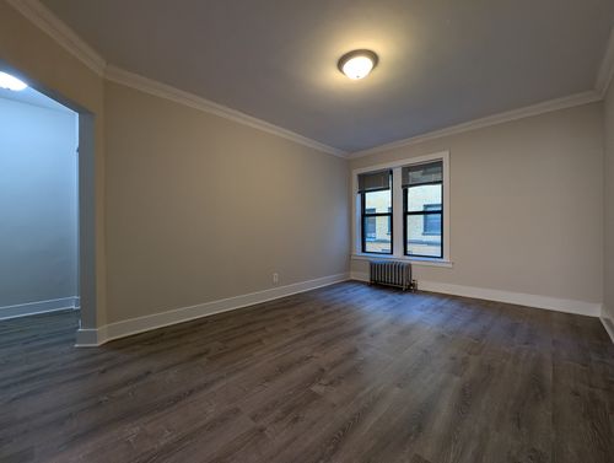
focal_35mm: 13
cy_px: 232
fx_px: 231
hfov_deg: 106.1
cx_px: 307
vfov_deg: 90.1
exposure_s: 1/23.9
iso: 78
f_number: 2.2
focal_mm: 1.95
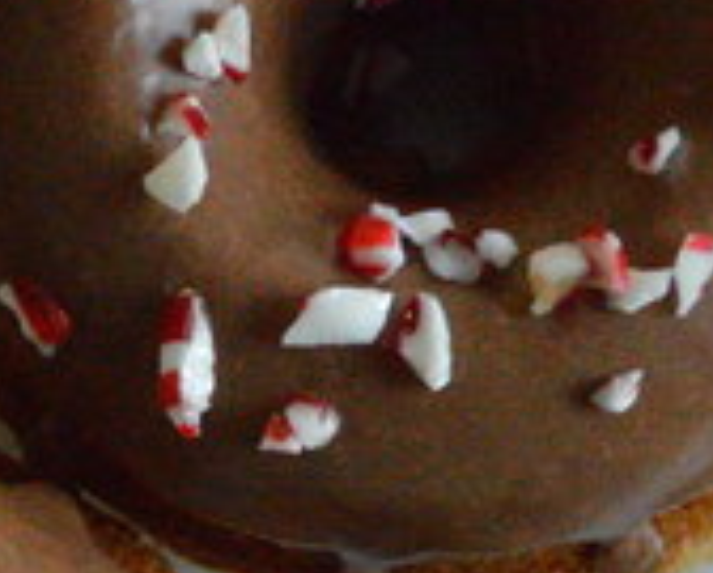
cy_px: 849
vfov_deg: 5.9
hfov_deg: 7.4
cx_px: -62
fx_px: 5475
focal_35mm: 259
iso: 6400
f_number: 5
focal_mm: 34
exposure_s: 1/320
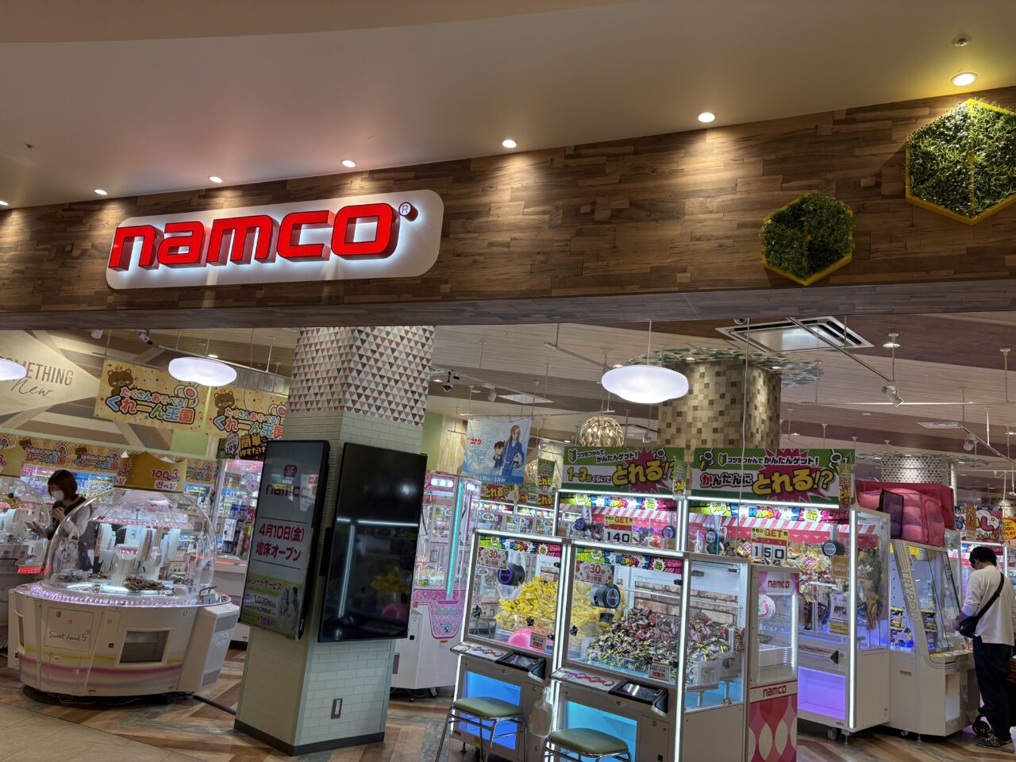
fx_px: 763
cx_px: 508
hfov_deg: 67.3
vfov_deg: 53.1
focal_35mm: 26
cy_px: 381
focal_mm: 5.96
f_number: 1.6
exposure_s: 1/118
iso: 40
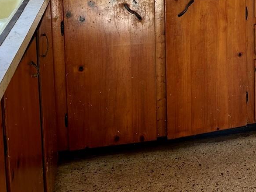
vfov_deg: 19.1
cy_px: -58
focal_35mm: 71
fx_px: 525
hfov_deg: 25.6
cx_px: 273
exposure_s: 1/121
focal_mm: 5.7
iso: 64
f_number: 1.5
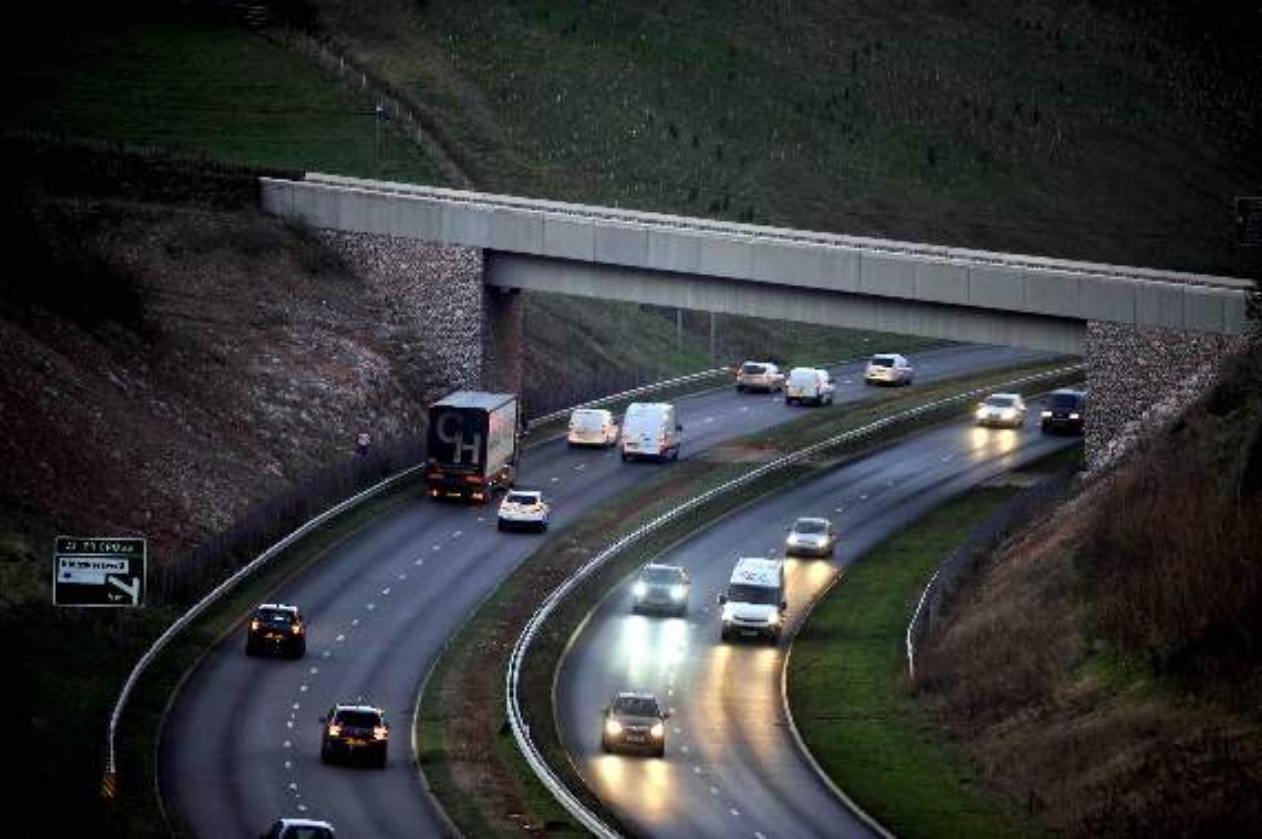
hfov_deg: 6.9
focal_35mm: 300
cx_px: 631
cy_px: 420
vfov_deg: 4.6
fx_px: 10507
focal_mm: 300
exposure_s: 1/20
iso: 100
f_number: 2.8
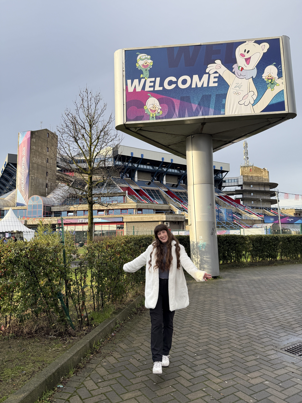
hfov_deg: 56.8
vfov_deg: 71.6
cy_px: 202
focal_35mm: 24
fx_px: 279
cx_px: 151
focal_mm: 6.76
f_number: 1.78
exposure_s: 1/888
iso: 100
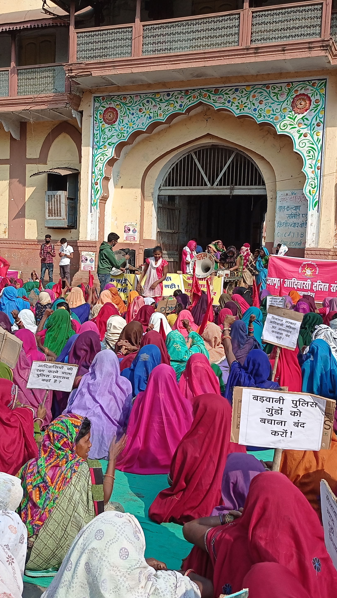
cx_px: 126
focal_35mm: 42
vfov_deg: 48.3
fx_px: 667
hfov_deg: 28.3
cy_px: 308
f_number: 1.79
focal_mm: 4.7
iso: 102
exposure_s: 1/2994
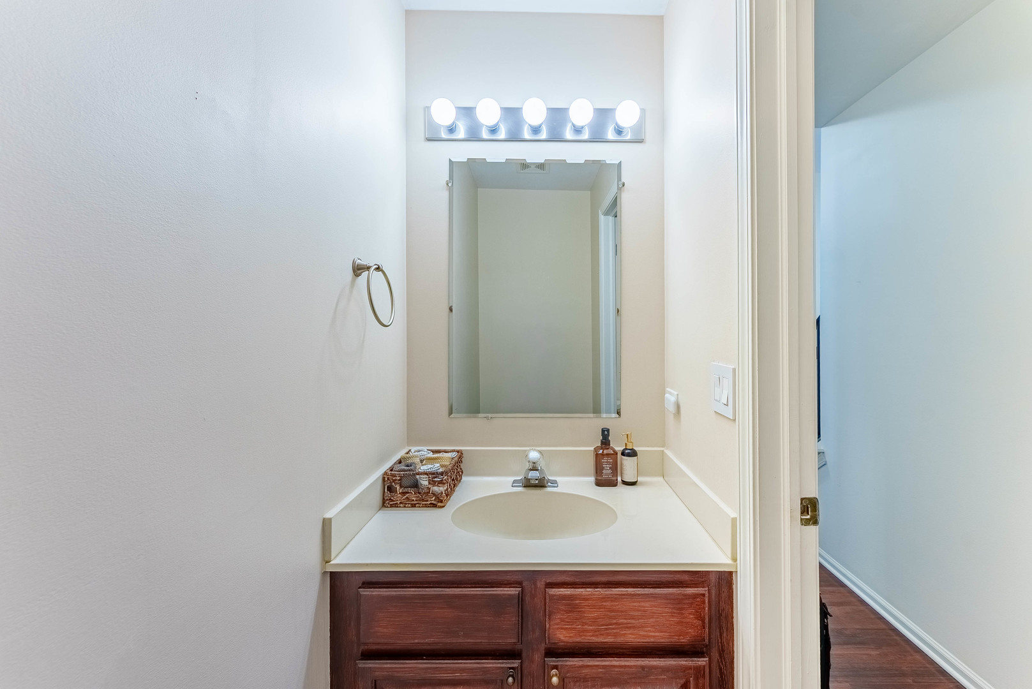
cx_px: 516
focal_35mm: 14
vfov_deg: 81.3
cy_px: 344
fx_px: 402
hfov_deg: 104.2
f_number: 7.1
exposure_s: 1/1600
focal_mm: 14
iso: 200
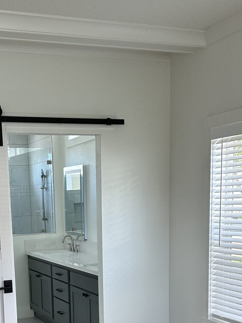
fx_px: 485
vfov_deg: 35.1
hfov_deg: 27.6
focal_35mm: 52
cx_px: 57
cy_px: 278
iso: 100
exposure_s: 1/120
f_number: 1.78
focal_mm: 6.86
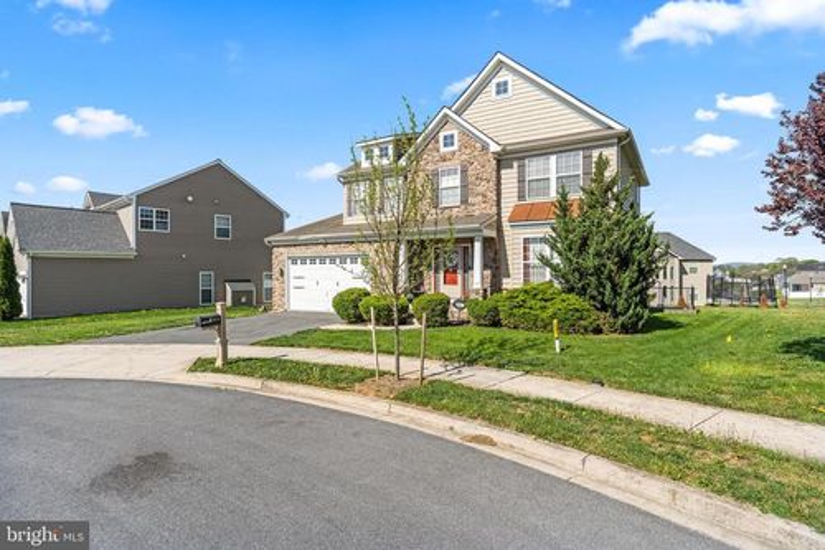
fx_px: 435
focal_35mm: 19
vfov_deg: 64.5
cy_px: 275
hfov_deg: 86.9
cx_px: 412
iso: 100
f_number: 5
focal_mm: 19
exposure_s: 1/200
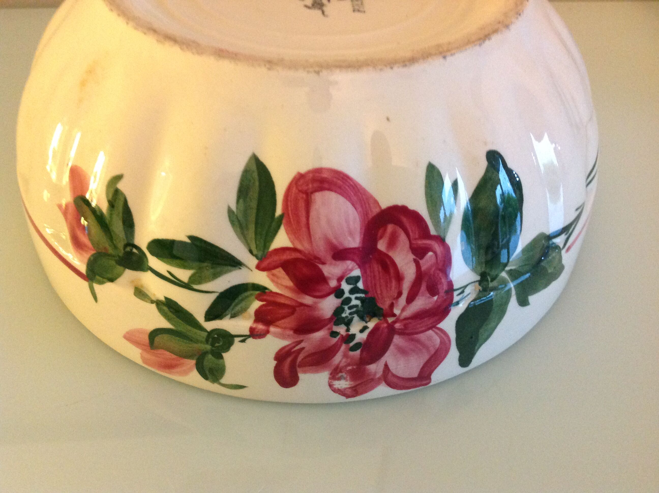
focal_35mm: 35
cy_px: 246
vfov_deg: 40.6
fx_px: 665
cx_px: 330
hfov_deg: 52.7
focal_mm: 4.28
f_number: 2.4
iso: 400
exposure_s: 1/17
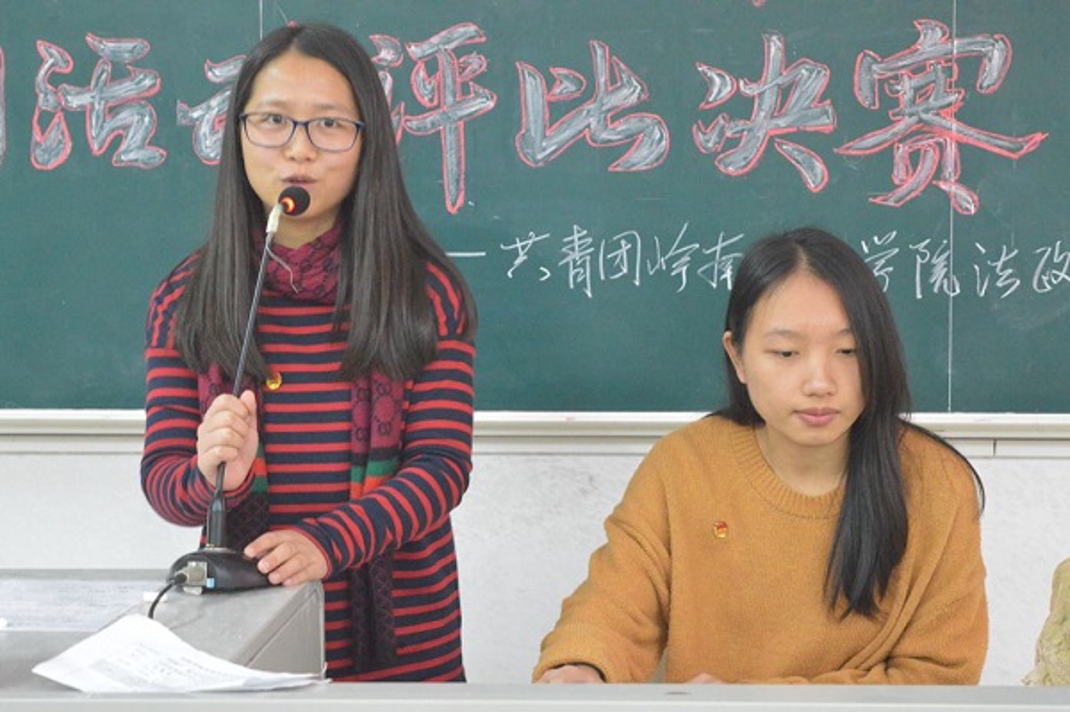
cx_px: 535
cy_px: 356
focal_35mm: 82
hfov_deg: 24.6
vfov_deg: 16.5
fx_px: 2450
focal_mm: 55
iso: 6400
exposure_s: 1/15
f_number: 5.6
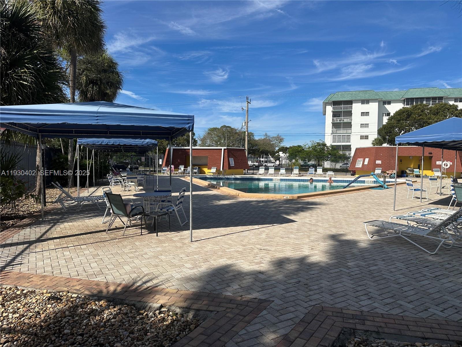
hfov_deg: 71.6
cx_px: 231
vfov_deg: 56.8
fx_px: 320
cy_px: 174
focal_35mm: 24
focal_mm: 6.86
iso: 80
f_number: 1.78
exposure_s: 1/6623
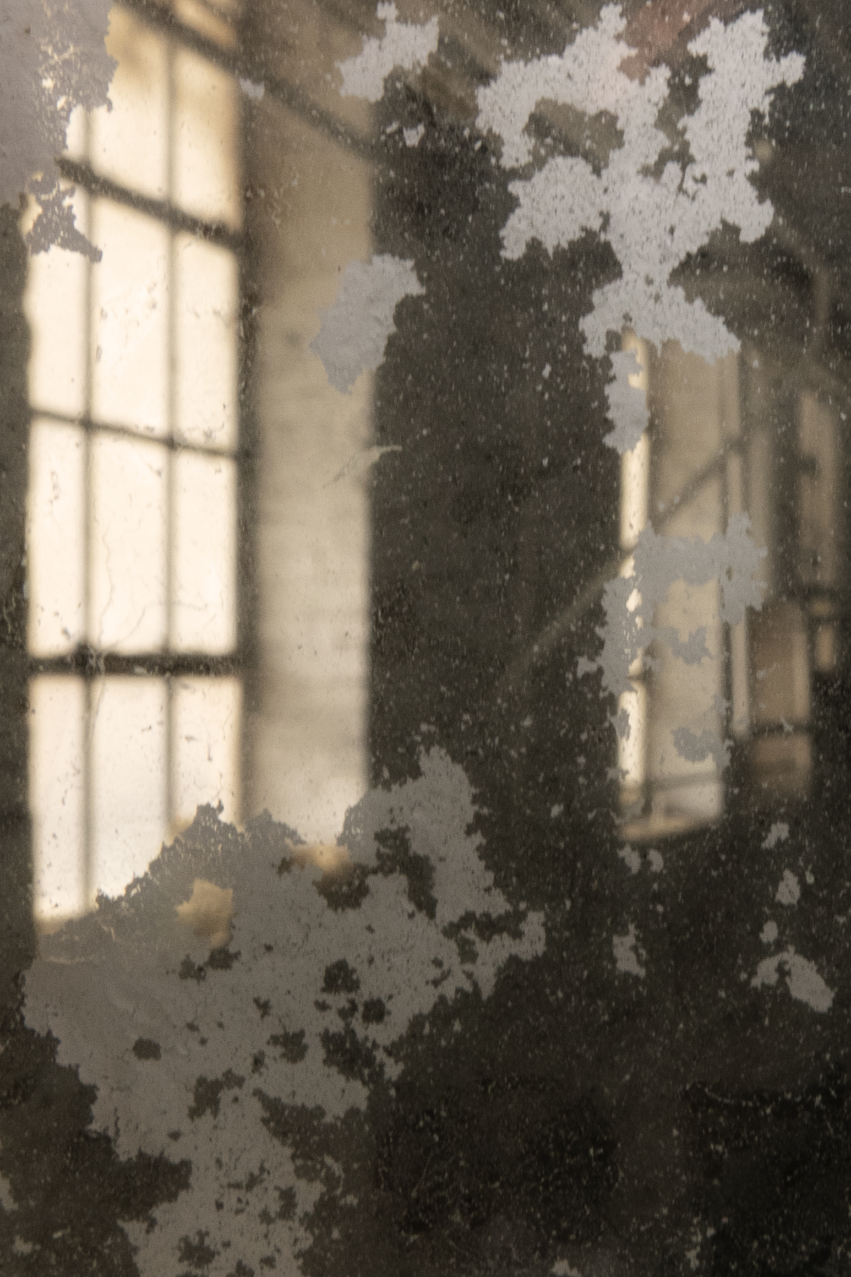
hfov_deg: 22.4
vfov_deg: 33.9
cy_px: 725
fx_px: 2092
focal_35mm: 59
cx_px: 792
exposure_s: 1/40
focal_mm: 9.11
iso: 320
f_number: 11
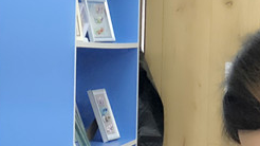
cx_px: 96
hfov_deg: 9.5
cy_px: 275
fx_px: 1564
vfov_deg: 5.3
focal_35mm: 227
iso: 500
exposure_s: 1/33
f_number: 2.8
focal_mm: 6.6
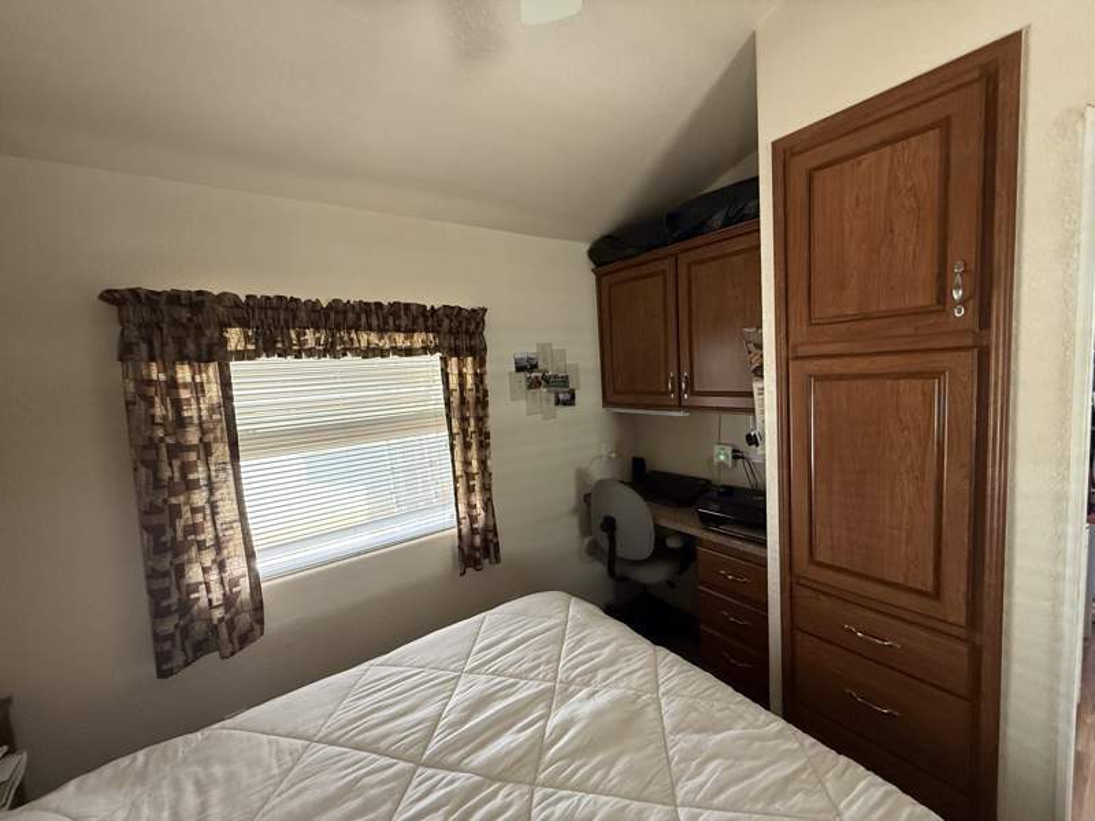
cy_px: 410
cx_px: 548
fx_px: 443
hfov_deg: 102.1
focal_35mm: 14
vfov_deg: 85.7
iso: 320
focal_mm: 2.22
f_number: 2.2
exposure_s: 1/69
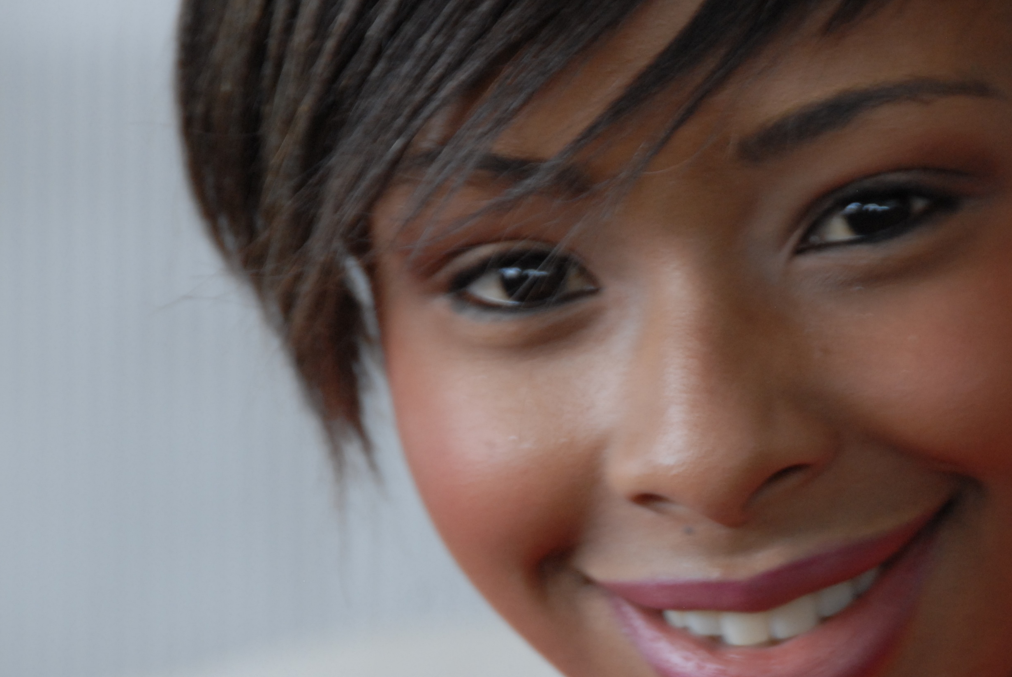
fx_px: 13283
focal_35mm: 472
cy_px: 370
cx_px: 706
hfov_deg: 4.4
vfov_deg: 2.9
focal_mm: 200
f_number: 5.6
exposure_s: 1/20
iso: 400
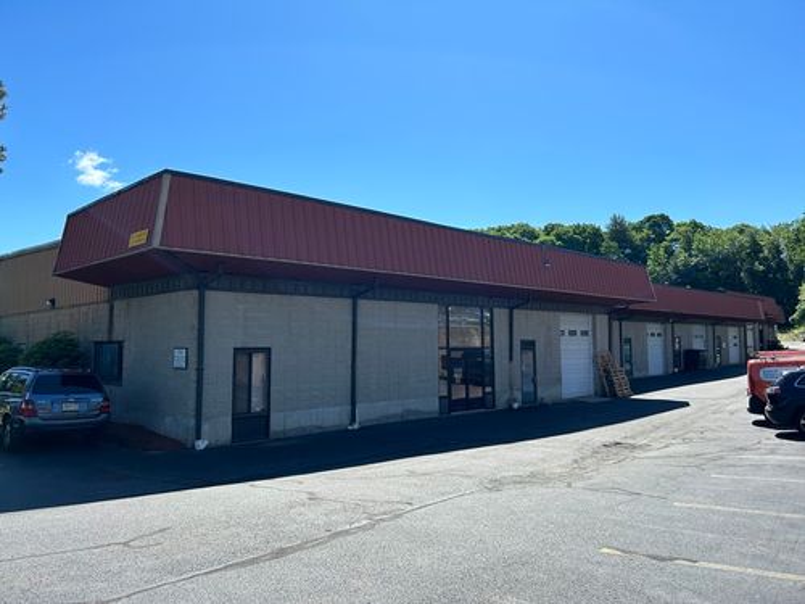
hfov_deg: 67.3
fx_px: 605
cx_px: 402
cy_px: 302
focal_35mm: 26
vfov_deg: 53.1
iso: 50
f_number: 1.5
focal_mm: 5.7
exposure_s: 1/3571
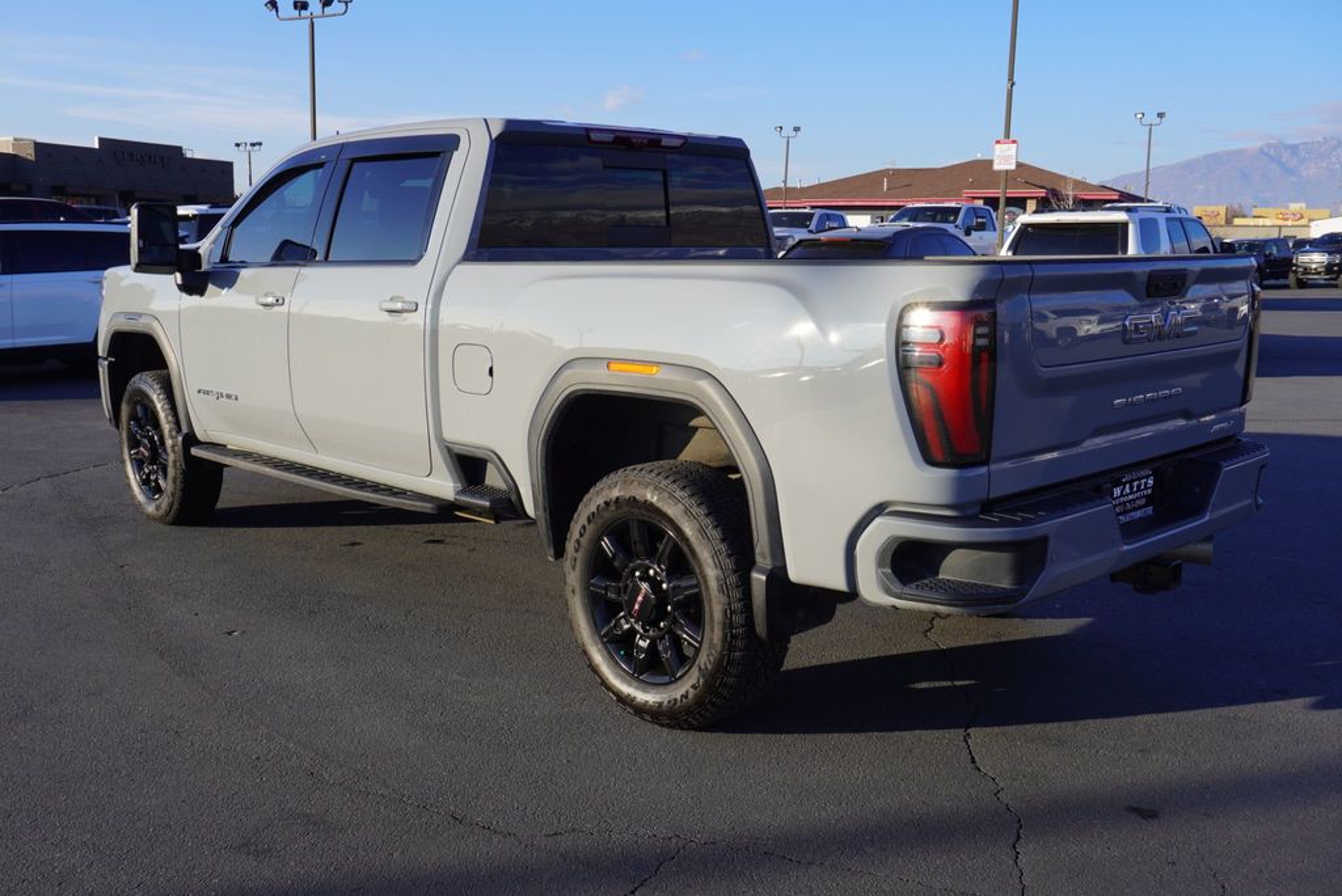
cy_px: 448
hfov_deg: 57.2
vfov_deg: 40.0
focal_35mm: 33
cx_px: 671
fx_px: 1231
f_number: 9
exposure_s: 1/125
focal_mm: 22
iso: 100
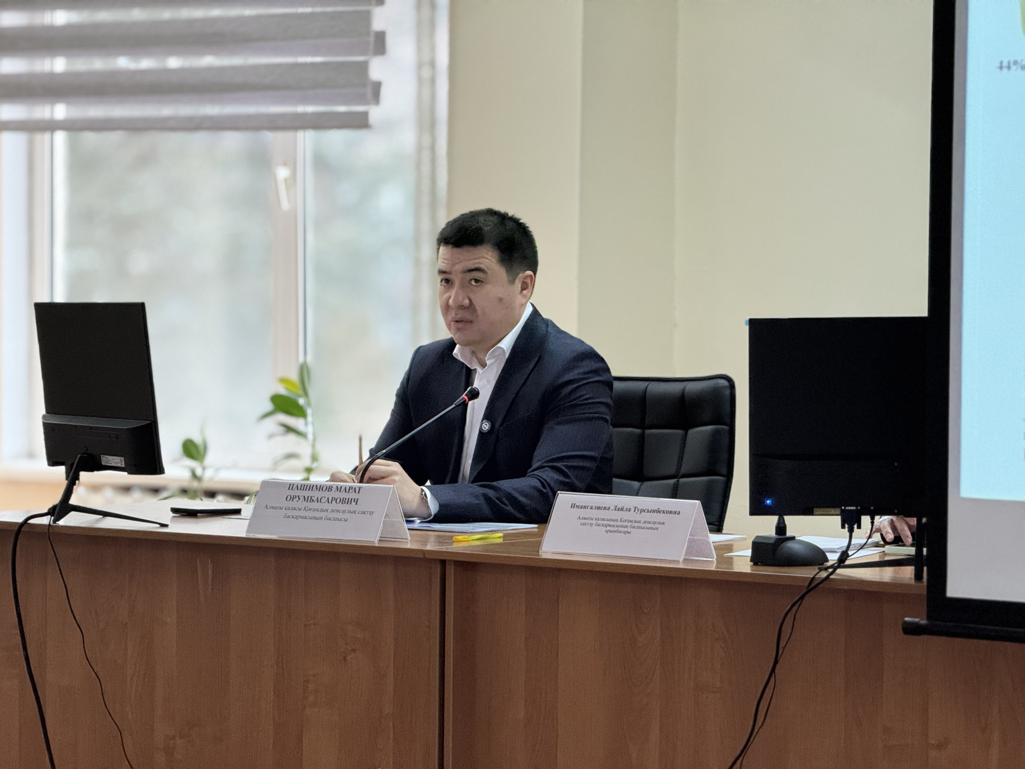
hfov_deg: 16.4
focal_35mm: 120
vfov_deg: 12.3
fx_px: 3553
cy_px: 384
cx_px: 512
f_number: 2.8
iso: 250
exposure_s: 1/120
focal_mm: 15.66
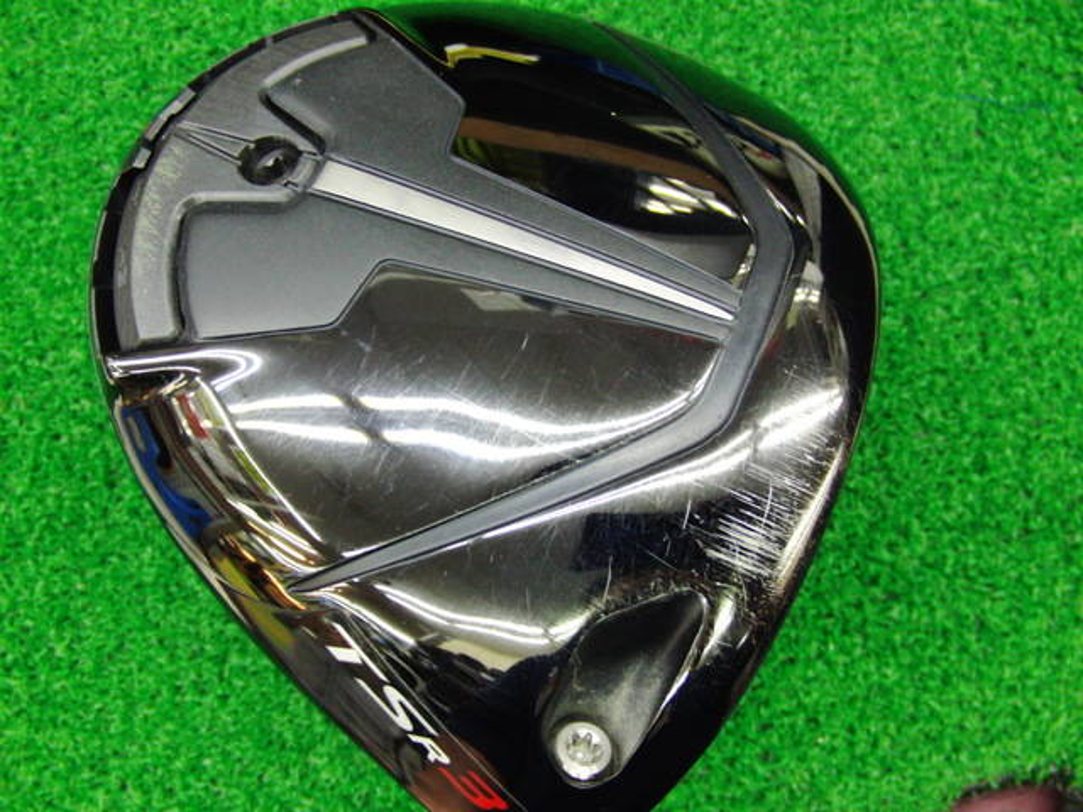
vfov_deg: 38.7
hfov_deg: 50.1
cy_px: 406
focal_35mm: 37
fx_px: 1158
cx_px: 542
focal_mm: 6.42
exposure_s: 1/25
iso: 400
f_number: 3.6
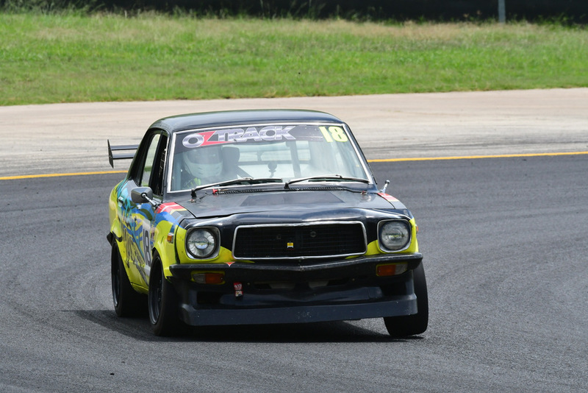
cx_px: 294
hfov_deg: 4.3
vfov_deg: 2.9
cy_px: 196
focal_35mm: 480
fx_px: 7842
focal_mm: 320
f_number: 13
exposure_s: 1/640
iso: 640
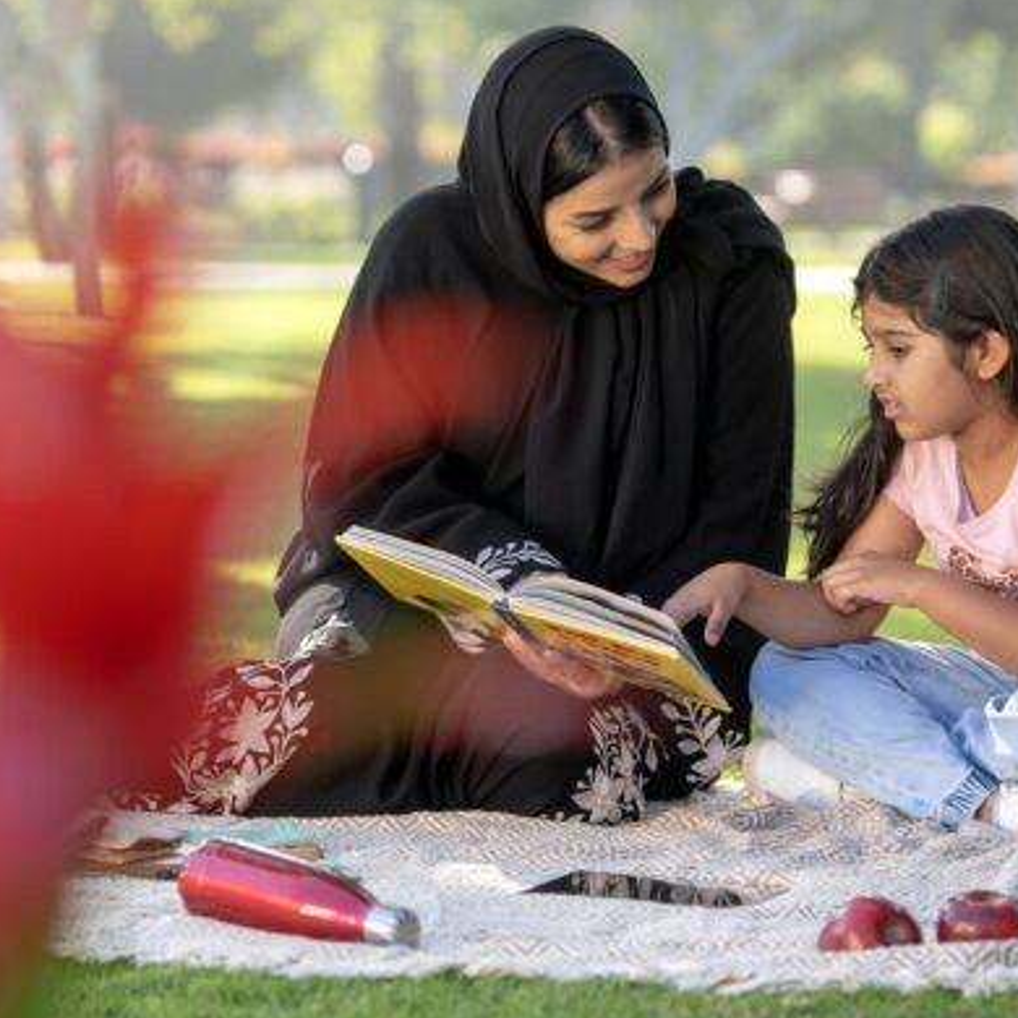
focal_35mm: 194
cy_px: 569
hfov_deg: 9.0
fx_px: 6455
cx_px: 522
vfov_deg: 9.0
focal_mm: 116
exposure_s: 1/500
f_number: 4
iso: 400
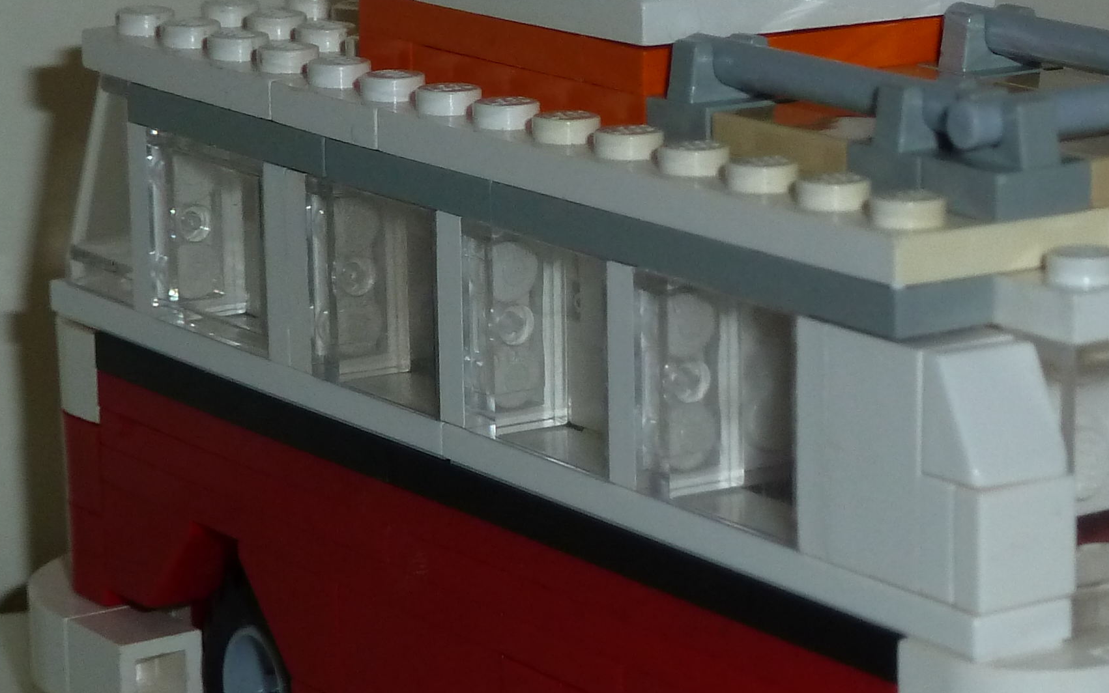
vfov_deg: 9.6
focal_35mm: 137
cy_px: 458
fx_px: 4141
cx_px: 908
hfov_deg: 15.1
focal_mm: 9.1
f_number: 3.9
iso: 160
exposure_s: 1/30
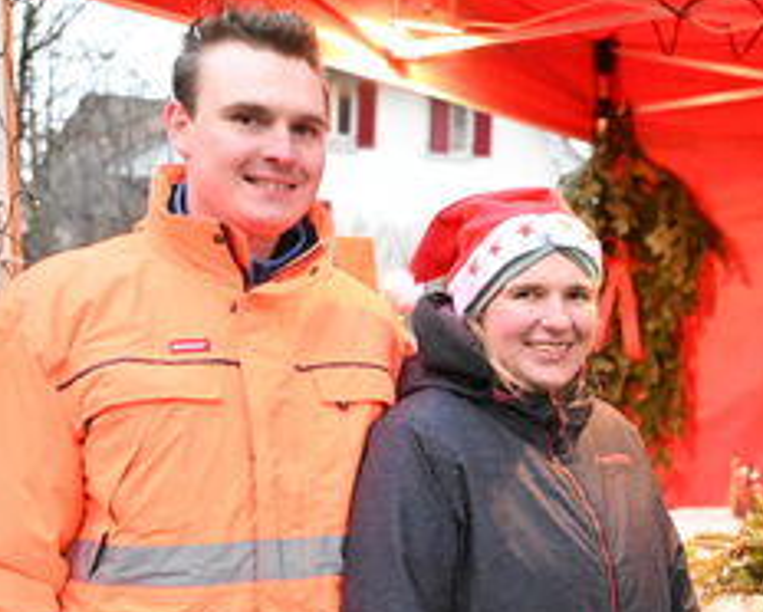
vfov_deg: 21.0
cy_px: 487
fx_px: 1627
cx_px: 881
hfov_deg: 24.3
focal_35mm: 72
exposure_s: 1/640
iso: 20000
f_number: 3.5
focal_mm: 33
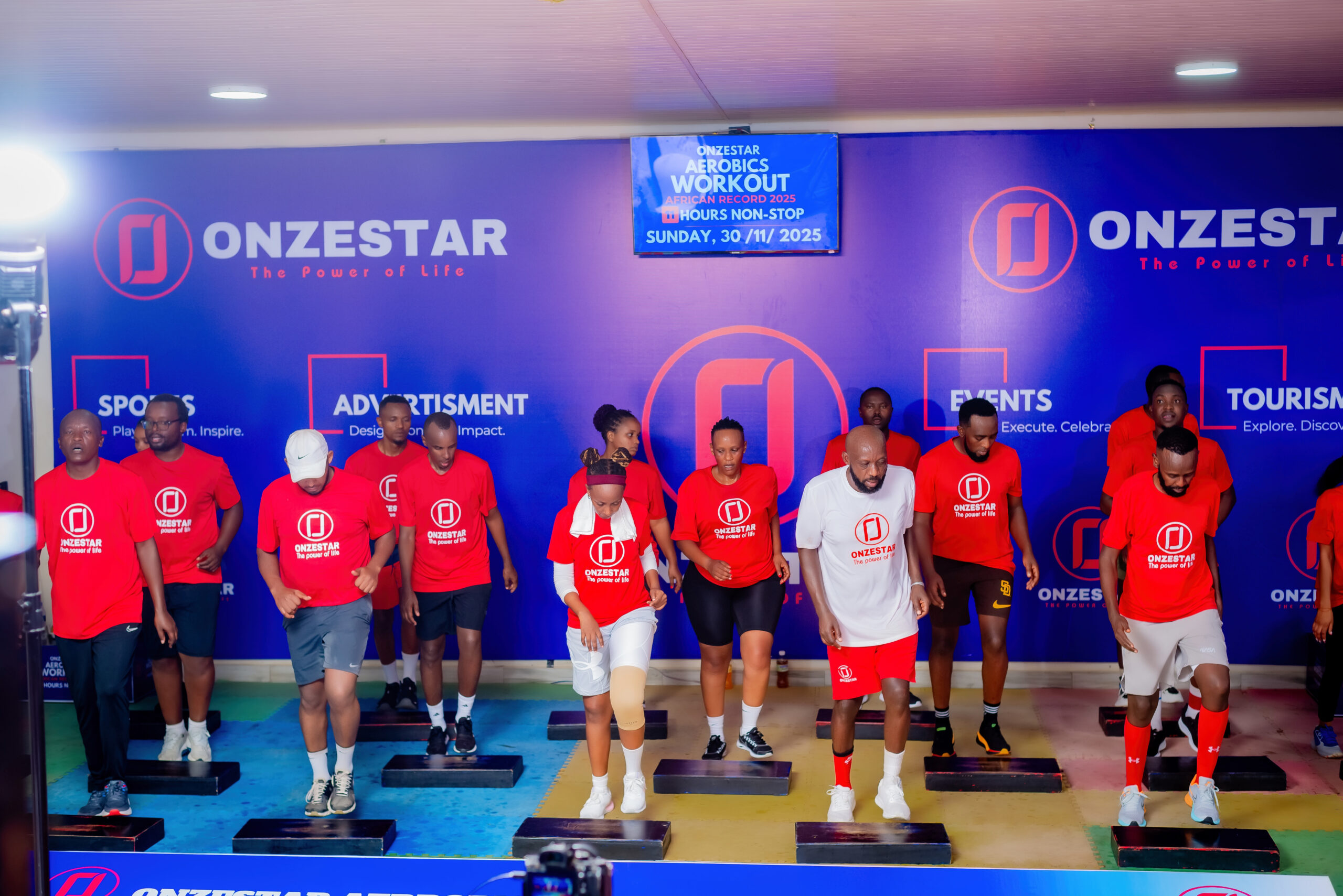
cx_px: 672
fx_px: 1866
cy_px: 448
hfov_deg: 39.6
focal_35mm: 50
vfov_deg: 27.0
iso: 400
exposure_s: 1/160
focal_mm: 50
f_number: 3.5
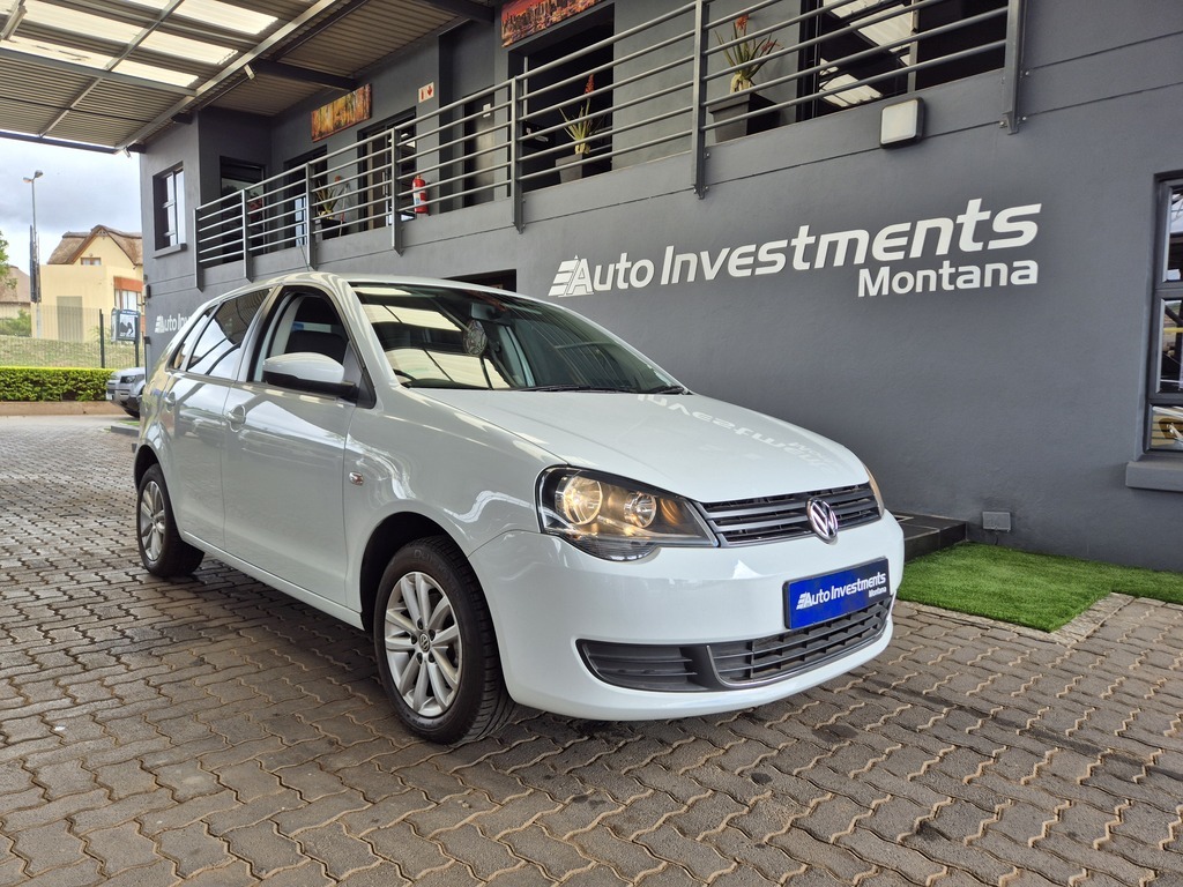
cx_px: 592
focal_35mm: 23
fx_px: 786
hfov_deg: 73.9
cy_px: 444
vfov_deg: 58.9
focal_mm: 5.4
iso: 25
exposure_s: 1/283
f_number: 1.8
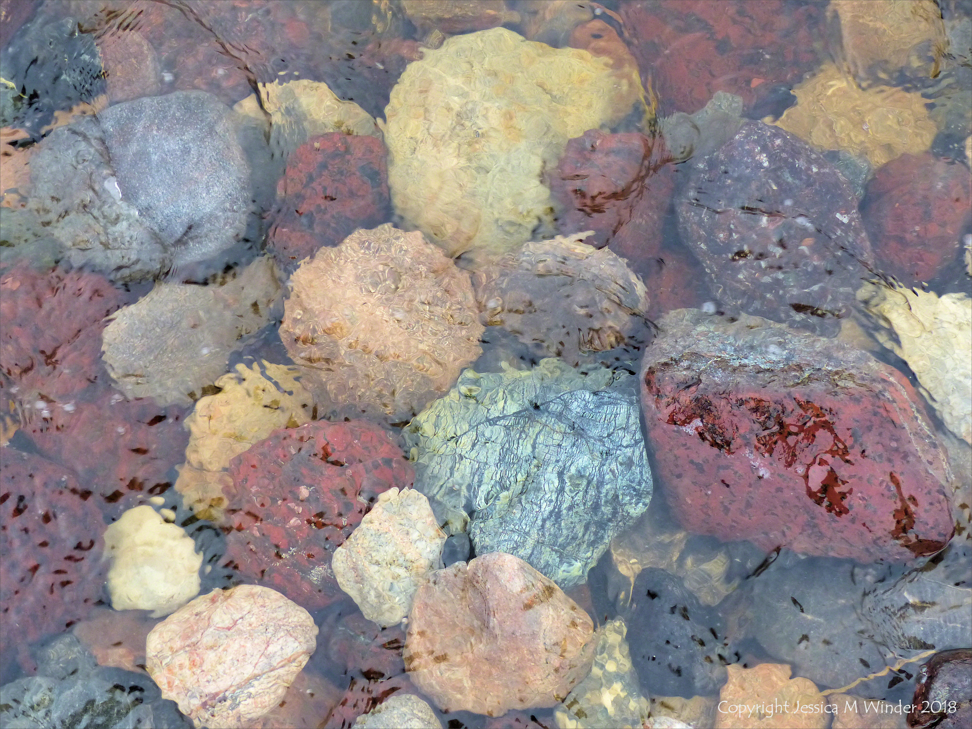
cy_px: 364
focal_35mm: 75
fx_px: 2106
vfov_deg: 19.6
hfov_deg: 26.0
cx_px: 486
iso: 320
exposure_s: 1/250
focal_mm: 13.5
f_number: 2.8
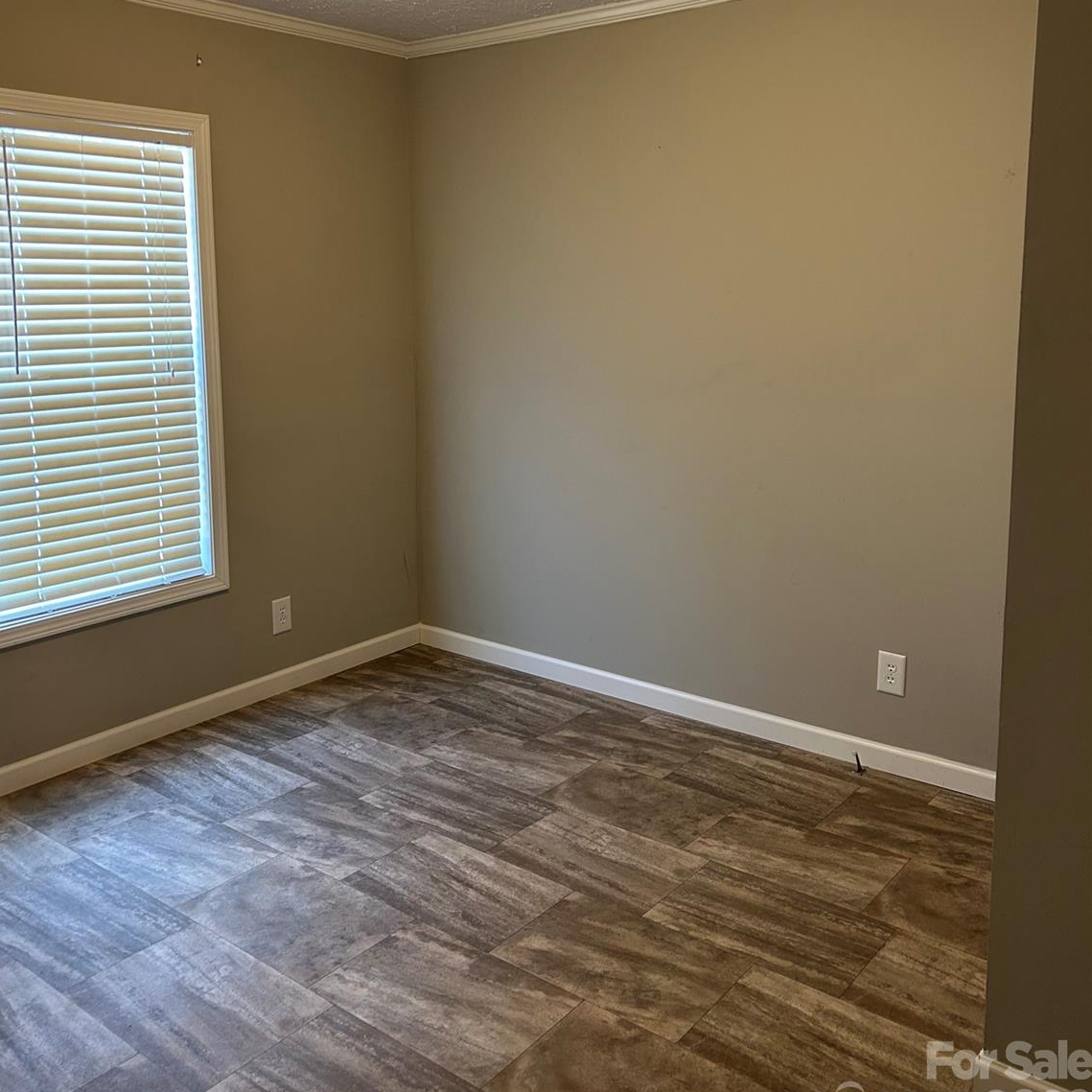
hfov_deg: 52.5
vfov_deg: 52.0
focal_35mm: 31
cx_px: 546
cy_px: 411
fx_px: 1106
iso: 125
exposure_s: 1/60
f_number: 1.5
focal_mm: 5.7
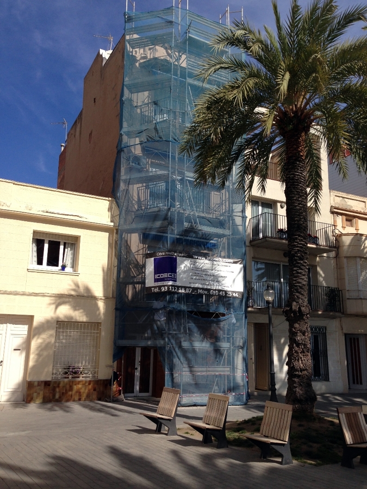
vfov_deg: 55.4
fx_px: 466
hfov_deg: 42.9
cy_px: 244
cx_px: 184
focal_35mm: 33
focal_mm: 4.13
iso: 50
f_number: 2.4
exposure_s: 1/2088
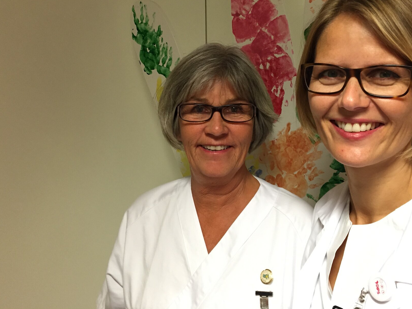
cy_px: 124
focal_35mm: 36
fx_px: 428
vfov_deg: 39.5
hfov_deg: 51.3
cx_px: 217
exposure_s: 1/33
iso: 200
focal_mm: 4.15
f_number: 2.2
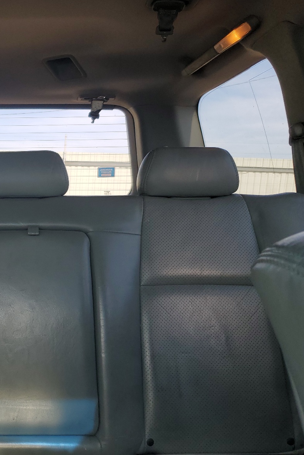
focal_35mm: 37
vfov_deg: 51.9
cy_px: 223
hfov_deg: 33.2
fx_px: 468
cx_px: 5
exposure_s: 1/357
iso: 50
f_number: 1.5
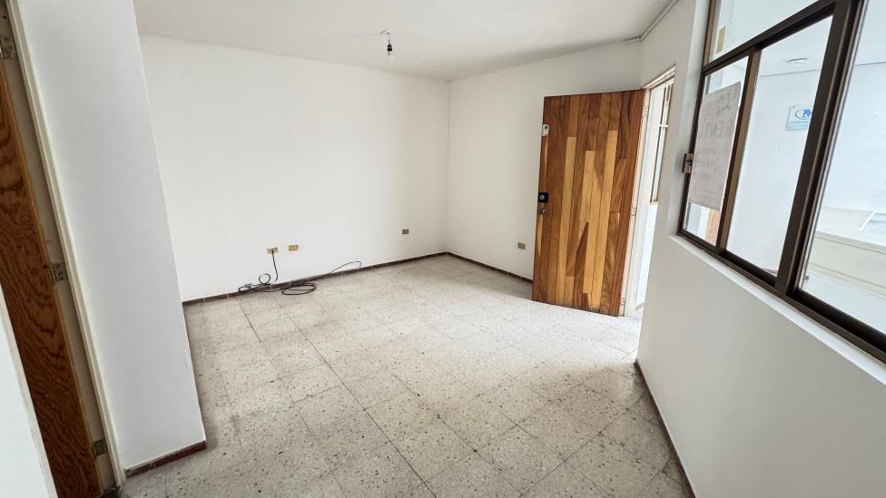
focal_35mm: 16
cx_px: 446
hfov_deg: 99.4
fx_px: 376
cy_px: 239
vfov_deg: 67.1
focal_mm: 2.22
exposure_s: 1/81
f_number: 2.2
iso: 320
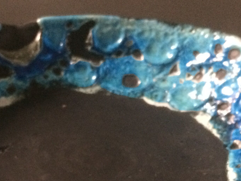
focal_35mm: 69
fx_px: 480
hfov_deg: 28.1
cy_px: 181
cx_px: 91
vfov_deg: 20.6
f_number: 2.2
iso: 400
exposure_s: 1/17
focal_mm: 4.15
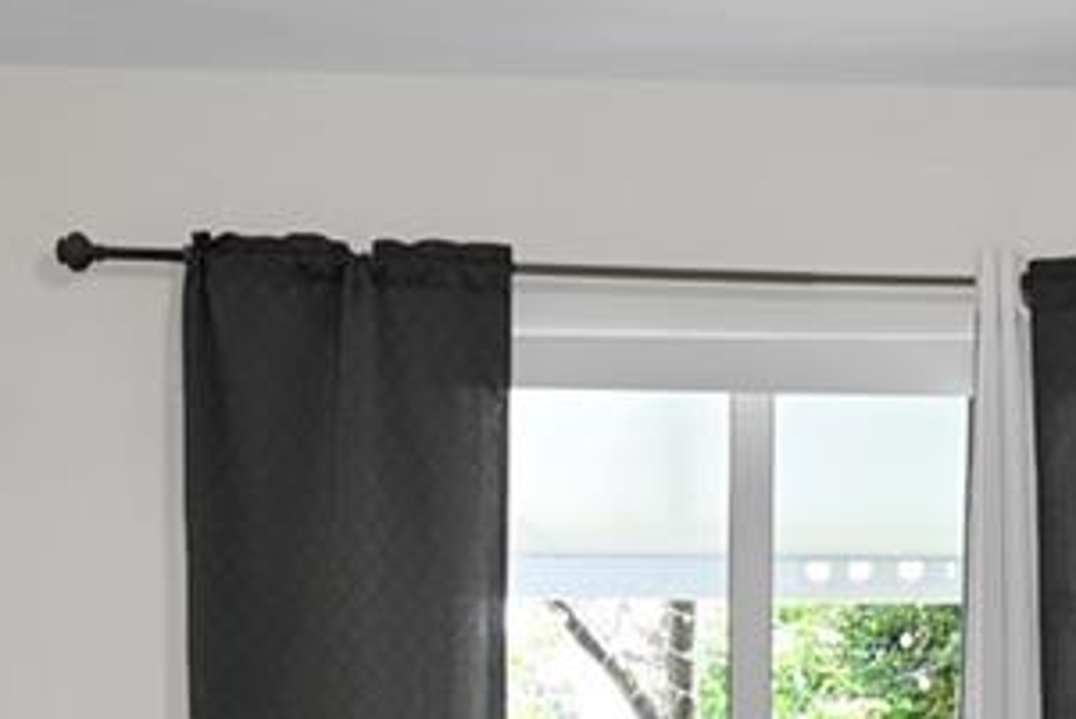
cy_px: 973
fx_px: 2621
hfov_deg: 22.6
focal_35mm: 88
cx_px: 983
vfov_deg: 14.8
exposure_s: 1/15
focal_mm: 16.5
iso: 280
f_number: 4
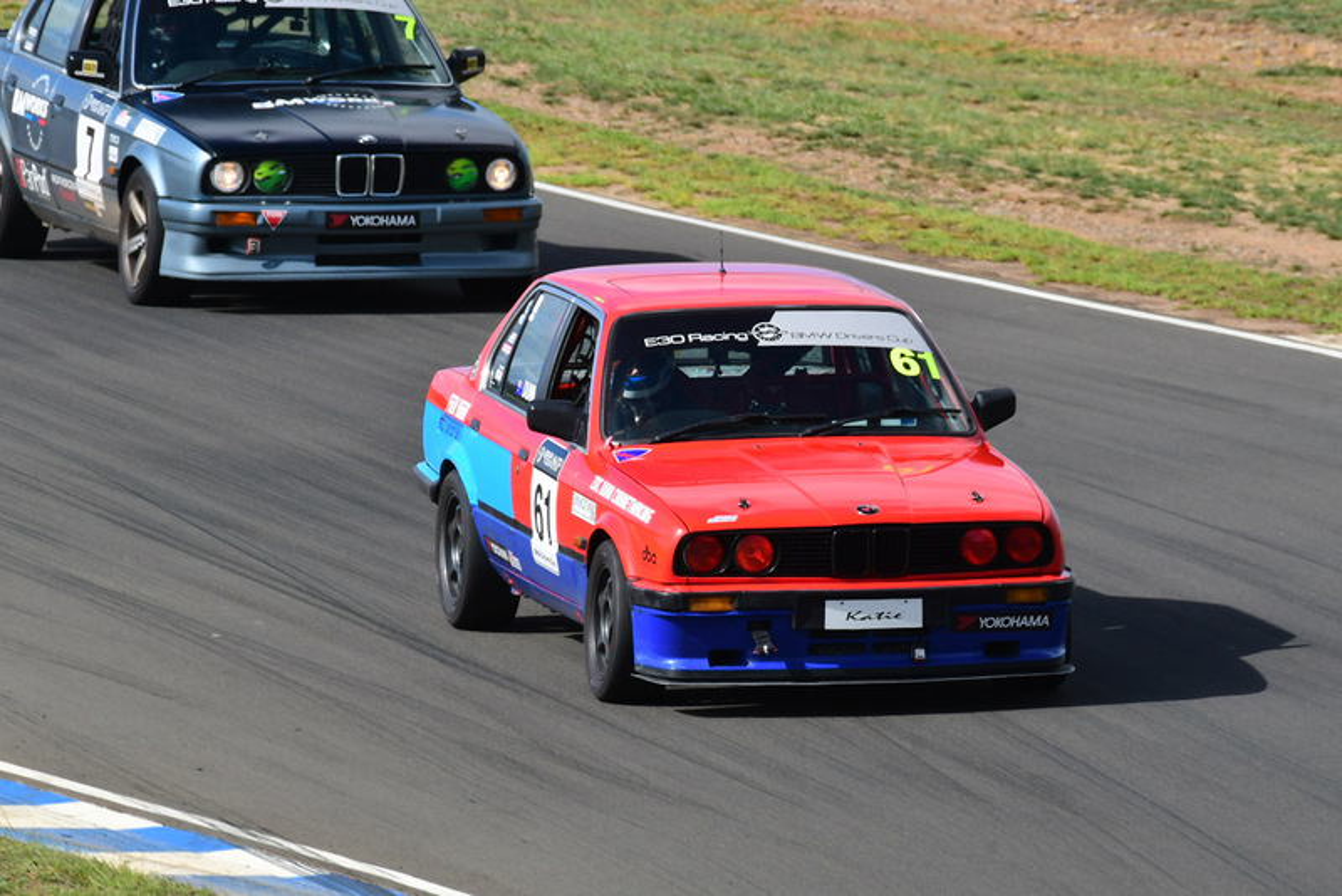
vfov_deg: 1.8
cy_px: 448
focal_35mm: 750
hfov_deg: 2.7
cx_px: 671
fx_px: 27967
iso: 500
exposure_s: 1/640
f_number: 11
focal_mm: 500
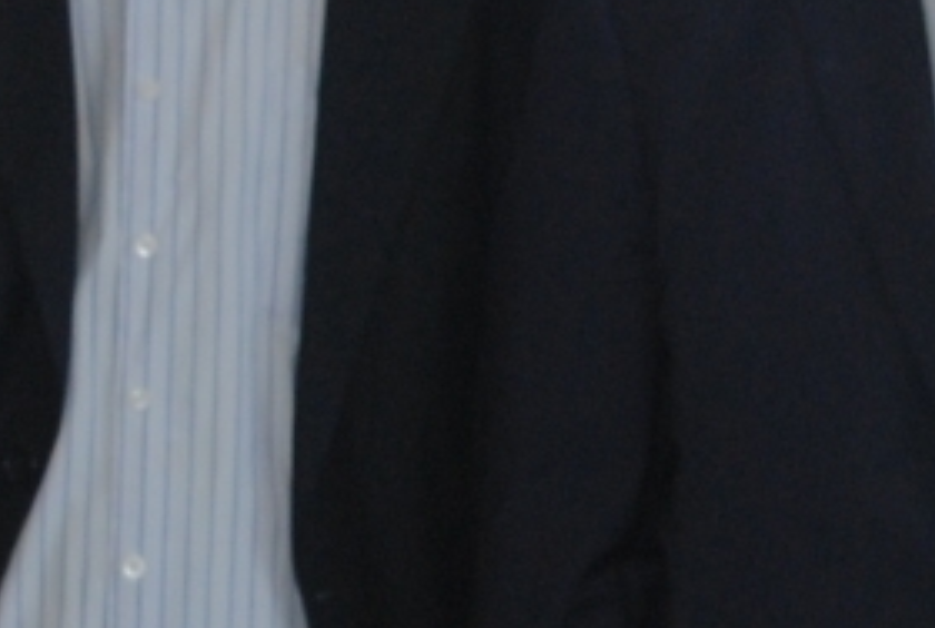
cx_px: 731
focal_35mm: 228
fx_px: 5934
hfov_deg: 9.0
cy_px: 748
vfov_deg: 6.0
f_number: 3.8
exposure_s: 1/80
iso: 200
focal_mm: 22
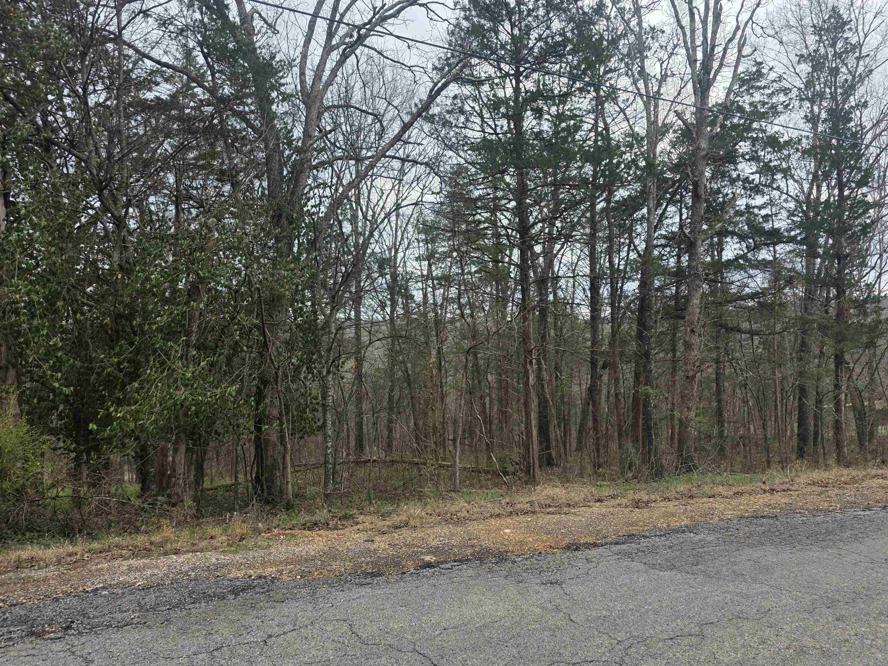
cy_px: 333
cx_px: 444
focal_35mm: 23
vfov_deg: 58.9
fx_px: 590
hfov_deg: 73.9
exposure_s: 1/1380
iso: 80
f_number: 1.7
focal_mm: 6.3
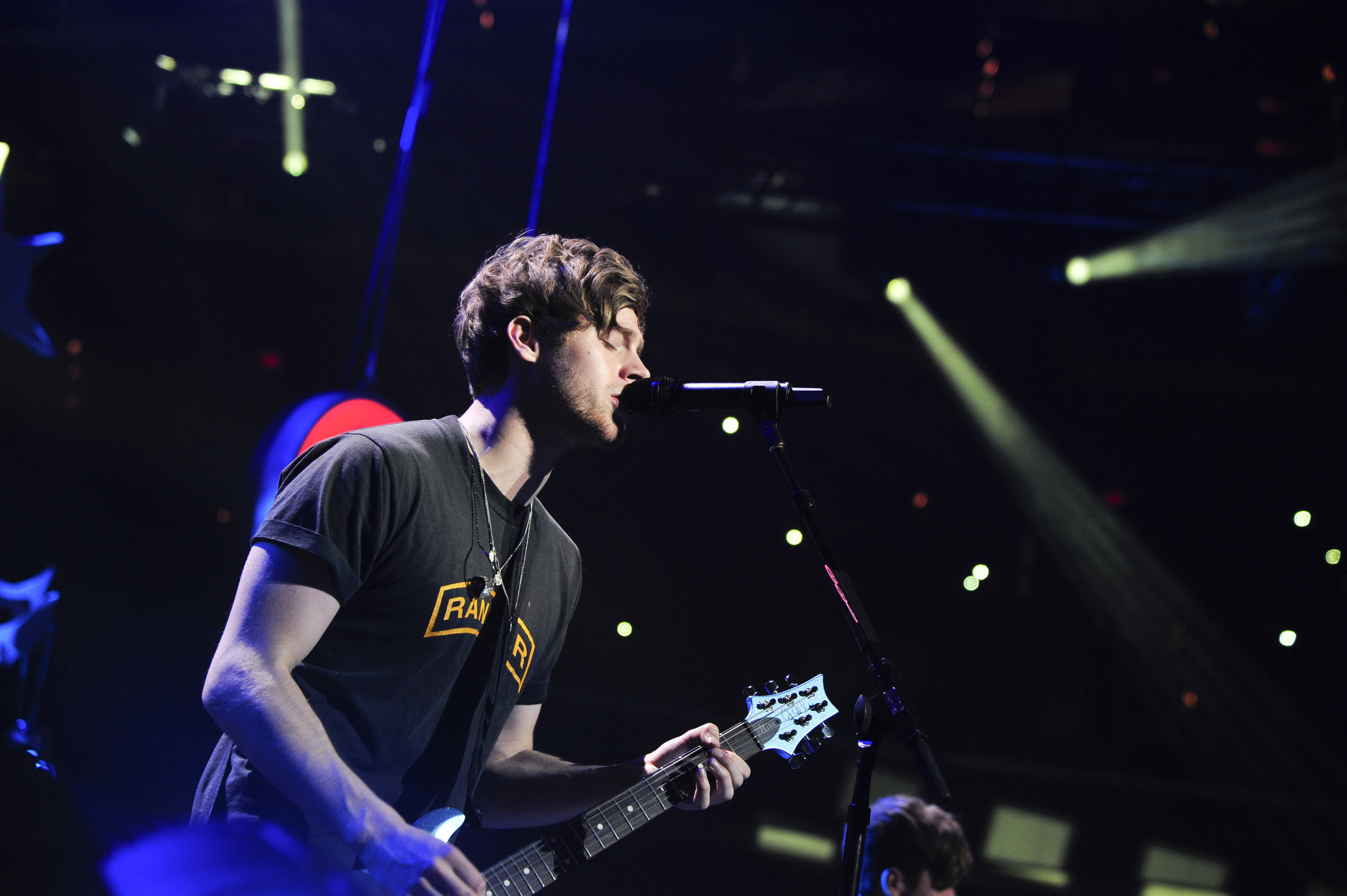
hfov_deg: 17.1
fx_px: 4487
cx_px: 674
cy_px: 448
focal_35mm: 120
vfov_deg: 11.4
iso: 1600
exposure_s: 1/250
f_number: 5
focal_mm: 120
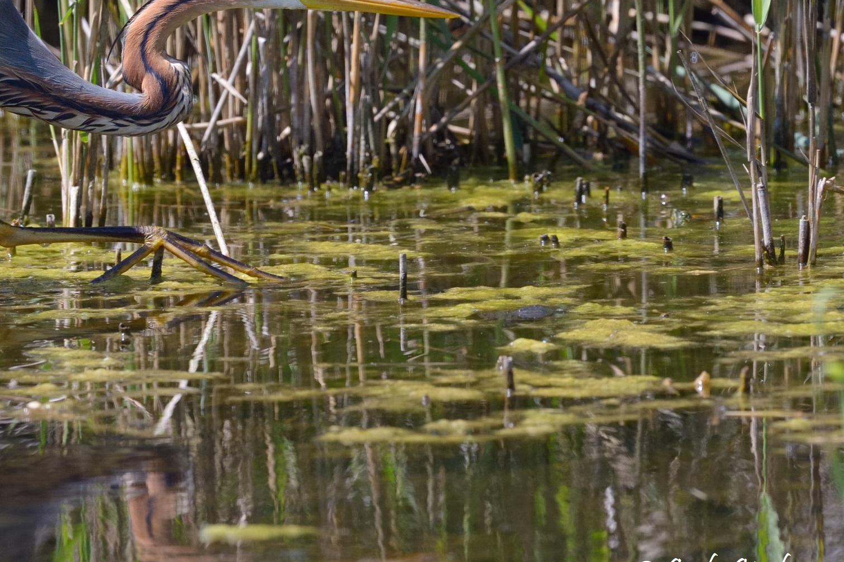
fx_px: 22339
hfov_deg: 2.2
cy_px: 179
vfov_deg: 1.4
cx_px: 197
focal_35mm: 953
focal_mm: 600
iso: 1250
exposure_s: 1/500
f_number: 8
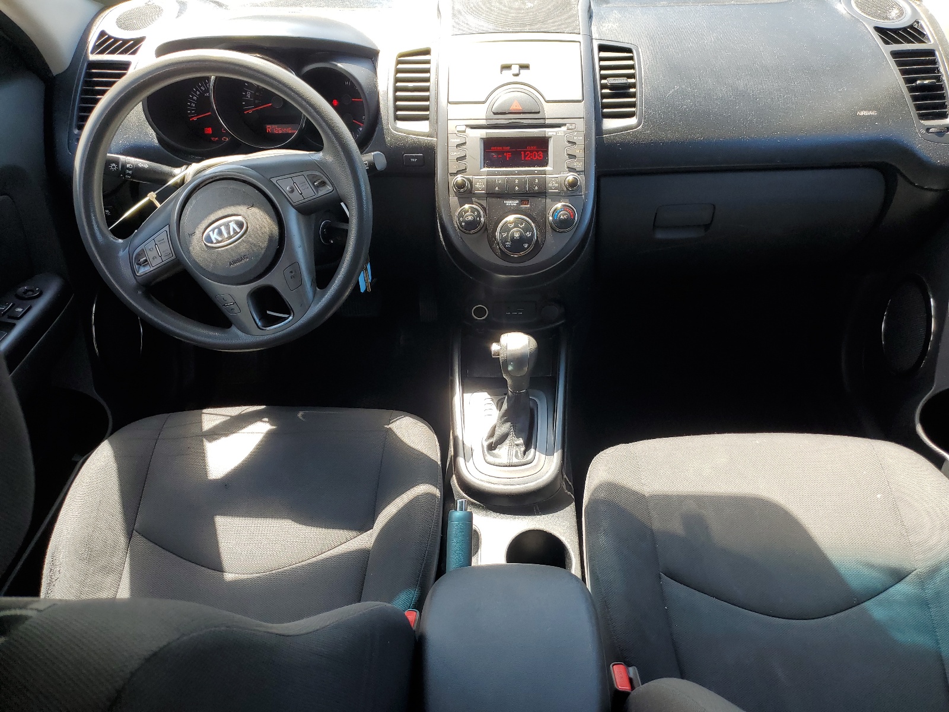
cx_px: 474
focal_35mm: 26
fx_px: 713
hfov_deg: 67.3
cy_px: 356
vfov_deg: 53.1
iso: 50
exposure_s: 1/270
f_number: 1.5
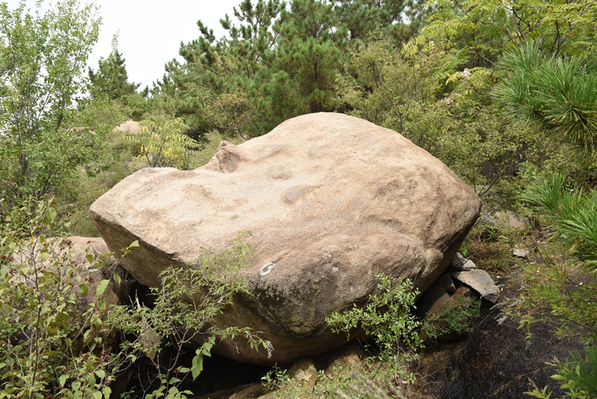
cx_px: 298
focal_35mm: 32
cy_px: 200
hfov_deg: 58.7
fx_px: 531
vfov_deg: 41.1
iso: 800
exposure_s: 1/640
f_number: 8
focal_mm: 32
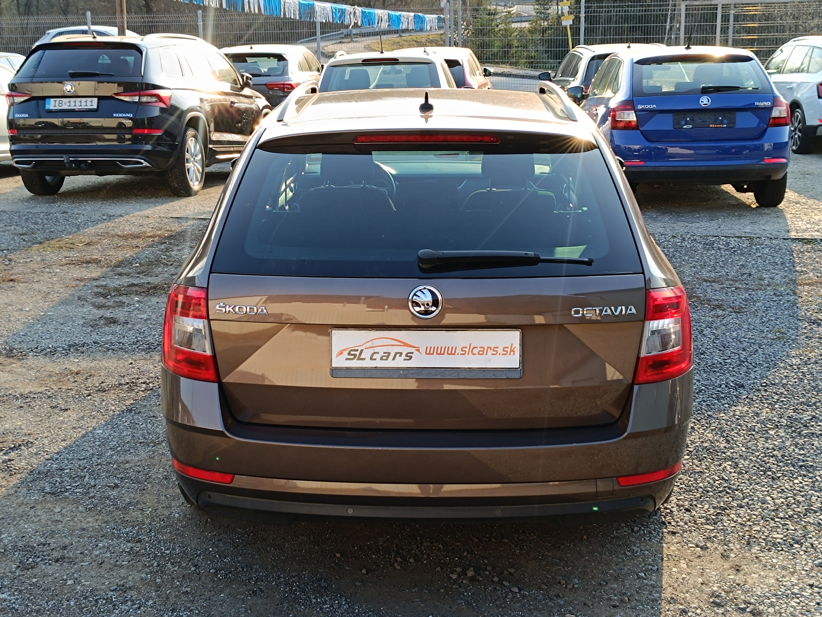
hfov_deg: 71.6
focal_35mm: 24
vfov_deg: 56.8
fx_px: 570
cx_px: 411
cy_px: 308
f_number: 1.88
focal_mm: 5.59
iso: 53
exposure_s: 1/190
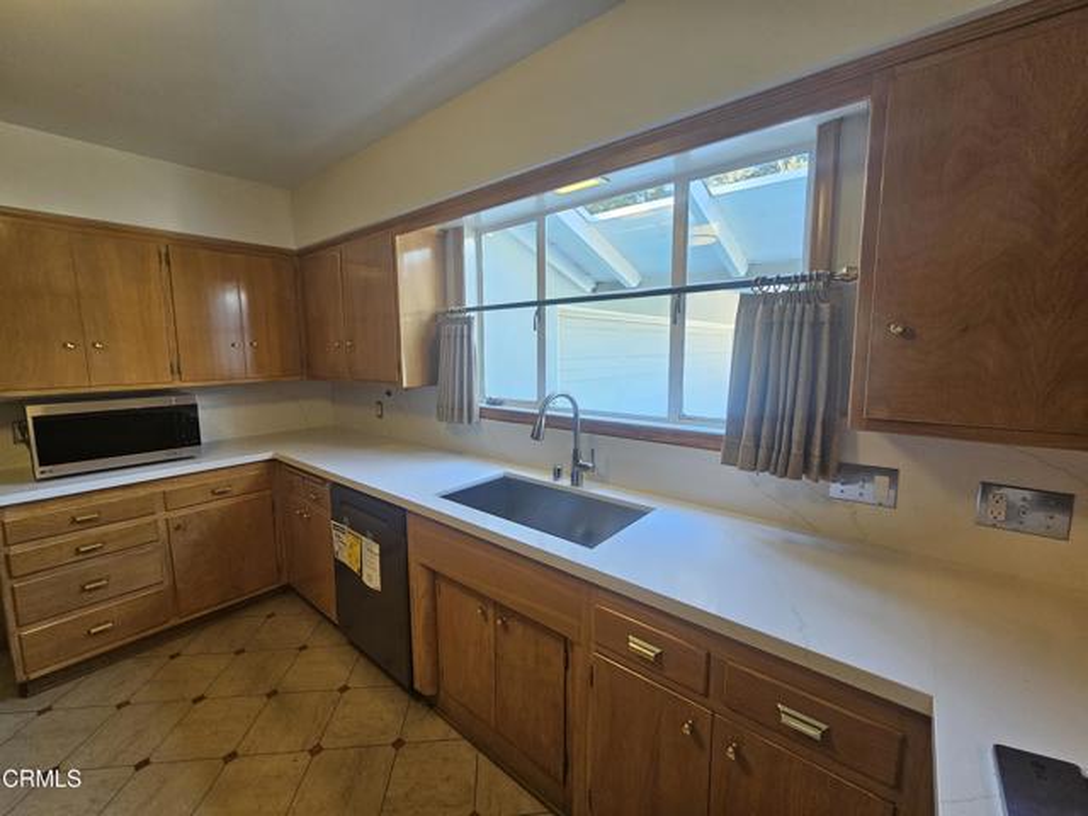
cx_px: 544
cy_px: 408
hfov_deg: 106.2
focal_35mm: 13
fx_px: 409
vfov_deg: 89.9
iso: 160
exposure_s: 1/60
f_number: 2.2
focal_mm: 2.2
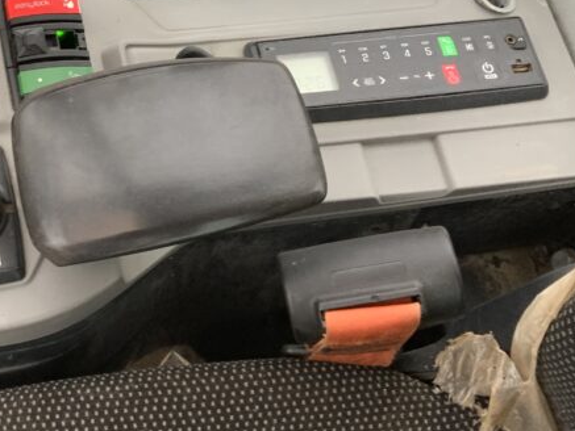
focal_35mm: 68
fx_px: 1130
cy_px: 99
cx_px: 0
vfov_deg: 21.4
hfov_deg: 27.0
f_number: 1.8
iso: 50
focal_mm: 3
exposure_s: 1/122
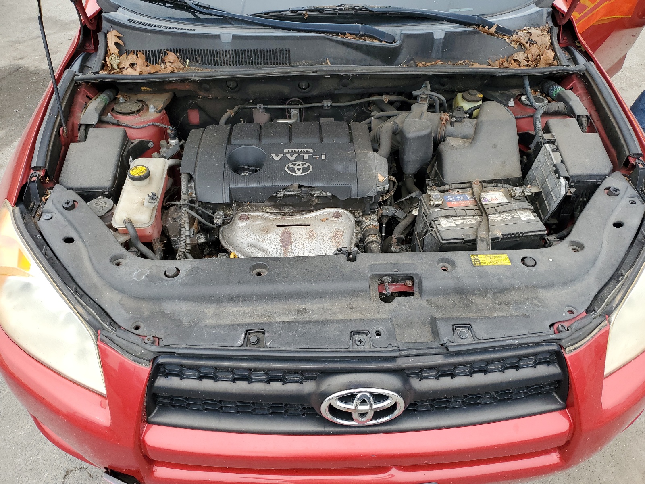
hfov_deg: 67.3
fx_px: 484
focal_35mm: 26
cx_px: 322
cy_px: 242
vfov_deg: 53.1
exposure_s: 1/667
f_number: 1.5
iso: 50
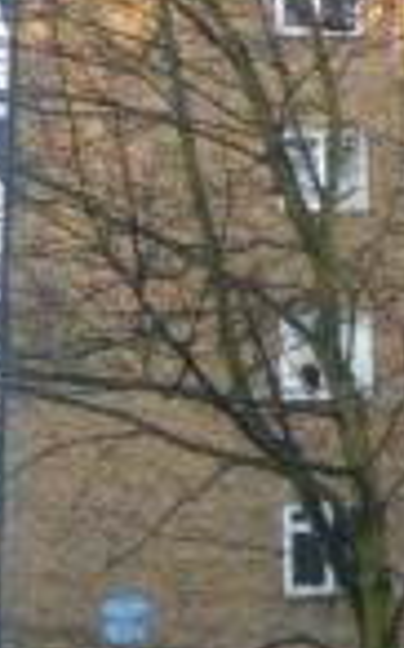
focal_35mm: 91
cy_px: 182
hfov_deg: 13.6
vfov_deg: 22.6
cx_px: 568
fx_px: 1606
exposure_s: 1/125
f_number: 2.8
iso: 100
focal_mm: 4.6
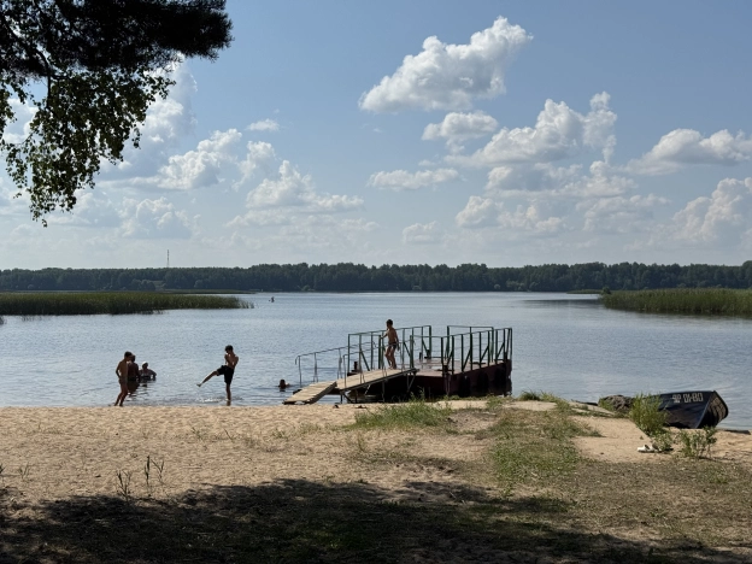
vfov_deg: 30.3
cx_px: 376
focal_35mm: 48
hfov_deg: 39.7
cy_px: 282
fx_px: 1043
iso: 80
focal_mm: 6.76
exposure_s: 1/15385
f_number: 1.78
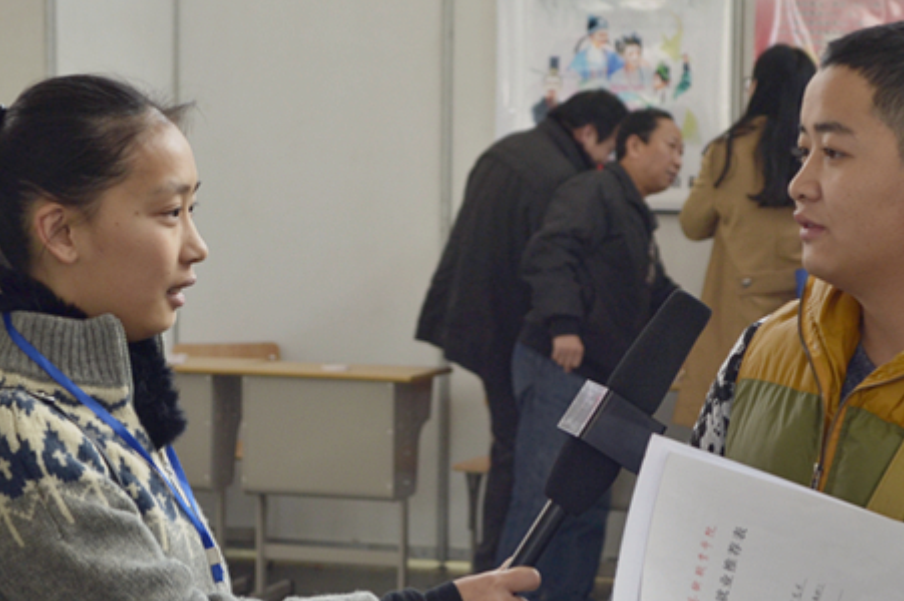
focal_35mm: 121
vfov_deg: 11.3
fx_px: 3036
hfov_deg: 16.9
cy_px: 305
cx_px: 515
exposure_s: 1/40
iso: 200
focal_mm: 52
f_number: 5.6
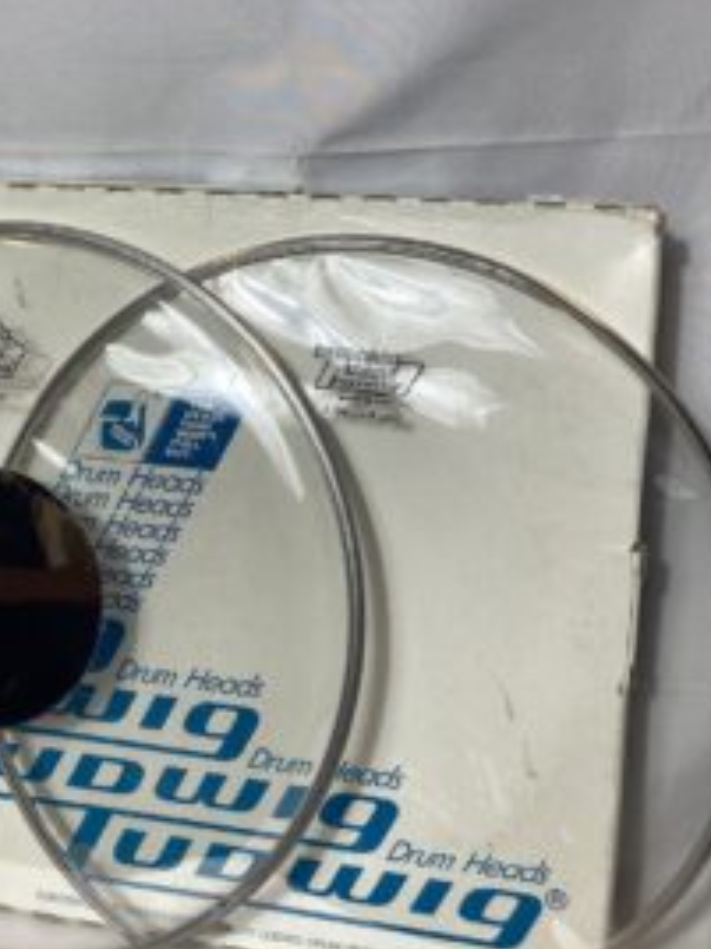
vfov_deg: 40.2
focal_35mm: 47
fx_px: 1287
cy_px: 365
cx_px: 202
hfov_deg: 30.5
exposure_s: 1/120
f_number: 1.8
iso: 32
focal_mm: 3.99
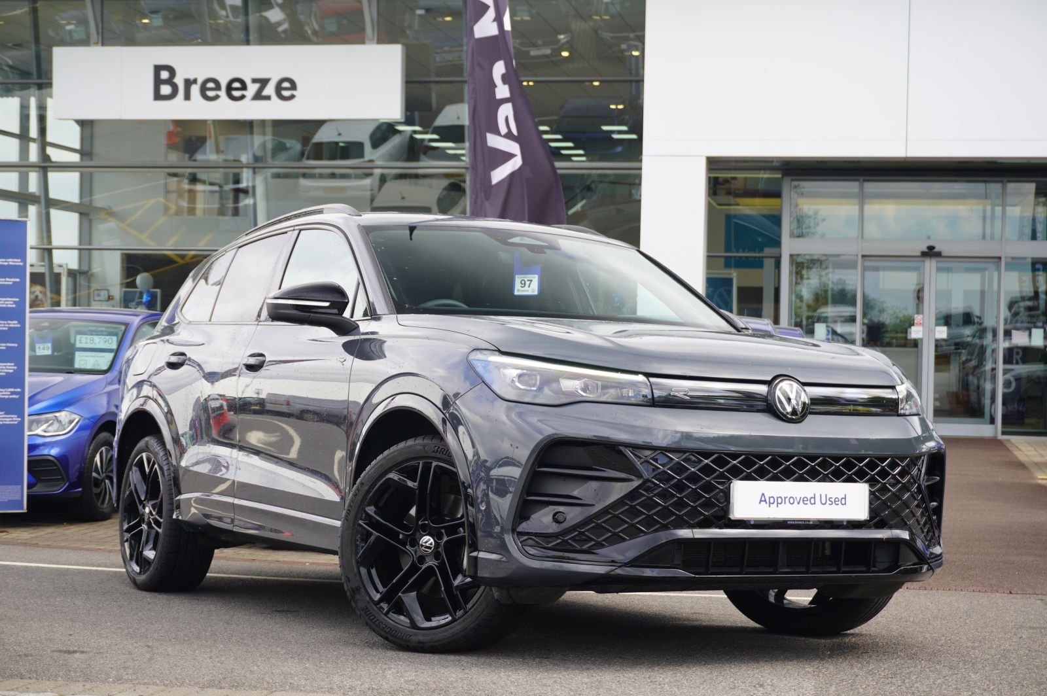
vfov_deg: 21.5
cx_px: 524
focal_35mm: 63
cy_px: 348
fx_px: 1831
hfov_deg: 31.9
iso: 100
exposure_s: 1/80
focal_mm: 42
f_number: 5.6
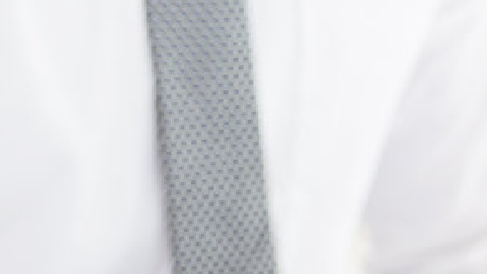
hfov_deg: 8.0
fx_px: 3424
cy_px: 765
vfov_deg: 4.4
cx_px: 619
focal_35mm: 265
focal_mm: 46
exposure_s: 1/200
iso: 400
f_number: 4
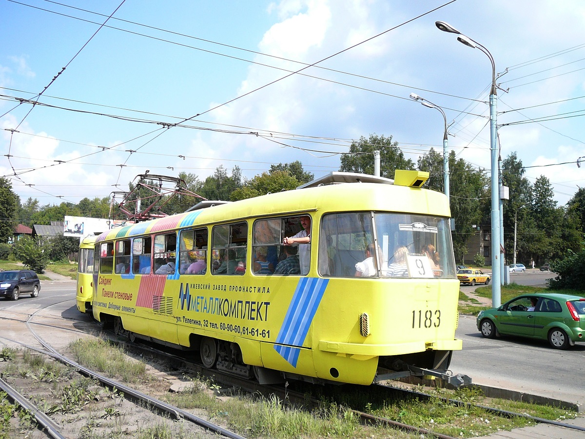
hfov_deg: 52.6
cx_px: 292
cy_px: 220
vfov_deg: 40.7
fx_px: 591
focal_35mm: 35
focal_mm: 5.2
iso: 100
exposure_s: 1/800
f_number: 2.8
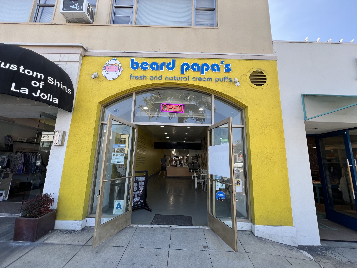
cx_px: 178
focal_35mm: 13
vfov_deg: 89.9
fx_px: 134
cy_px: 134
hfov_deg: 106.2
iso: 32
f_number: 1.8
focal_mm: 1.57
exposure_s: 1/197
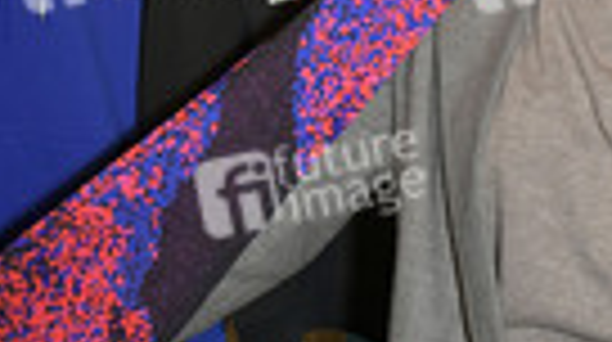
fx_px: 1636
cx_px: 641
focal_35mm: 101
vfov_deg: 11.9
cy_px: 72
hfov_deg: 20.4
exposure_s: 1/250
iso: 2500
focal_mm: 29
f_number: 5.6
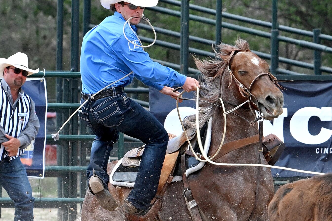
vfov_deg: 2.5
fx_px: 5006
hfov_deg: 3.8
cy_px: 156
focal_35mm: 543
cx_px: 229
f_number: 5.6
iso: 720
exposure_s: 1/1000
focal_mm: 190
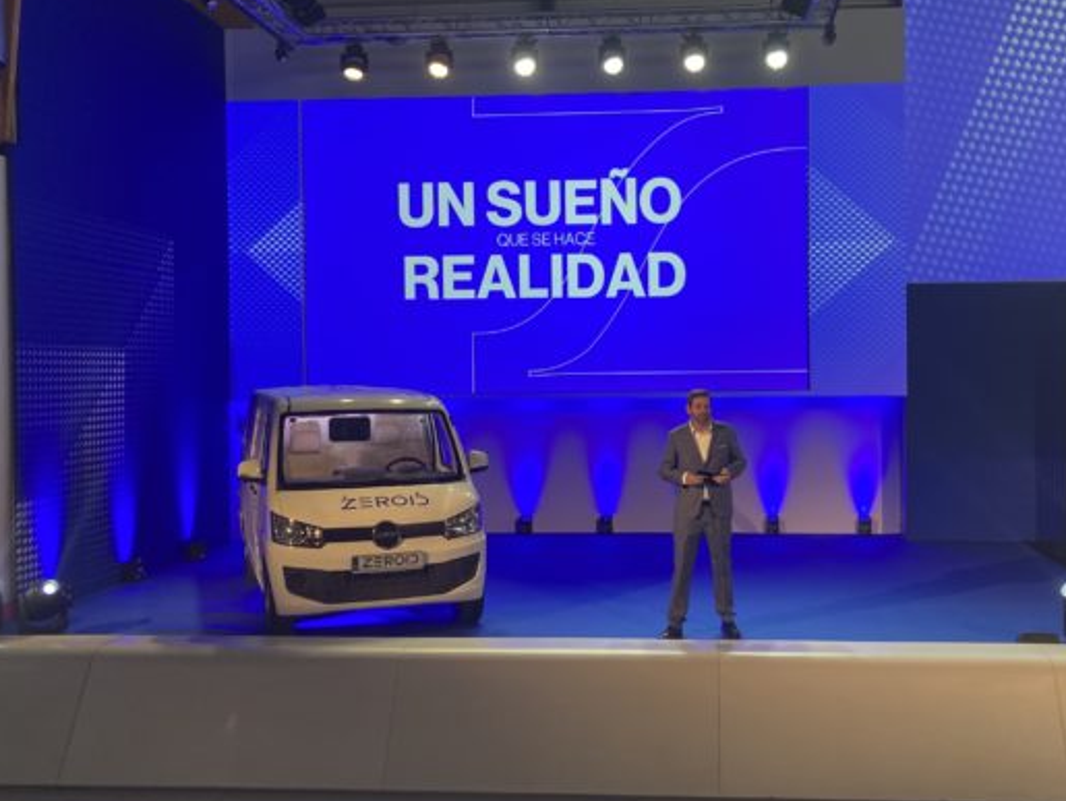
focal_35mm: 37
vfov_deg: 38.7
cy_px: 396
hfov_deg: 49.8
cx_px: 630
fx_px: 1140
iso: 80
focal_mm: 3.99
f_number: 1.8
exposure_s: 1/81
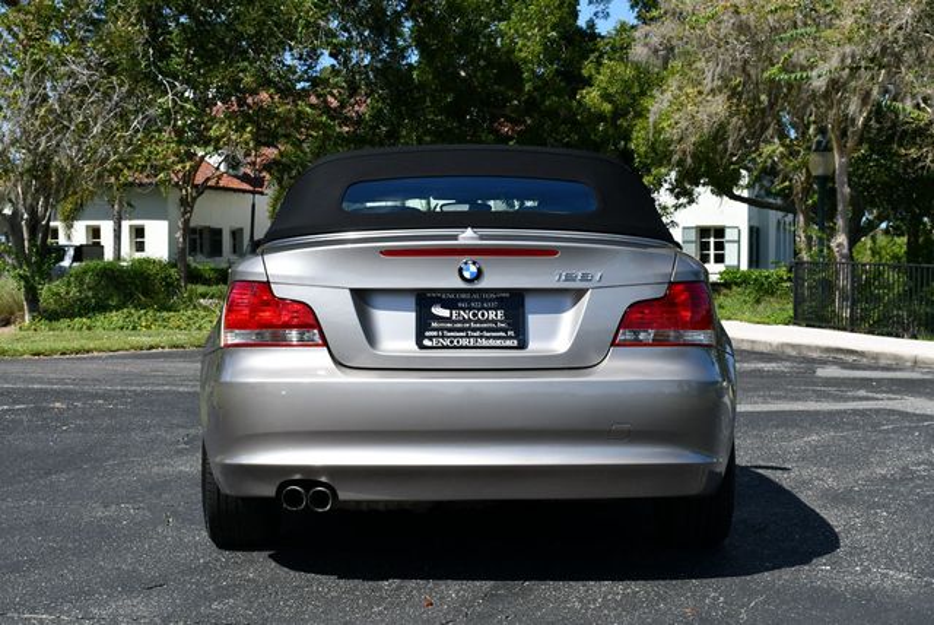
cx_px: 467
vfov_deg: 22.0
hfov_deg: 32.4
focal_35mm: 62
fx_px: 1610
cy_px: 312
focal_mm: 31
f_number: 9
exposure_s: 1/320
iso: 100
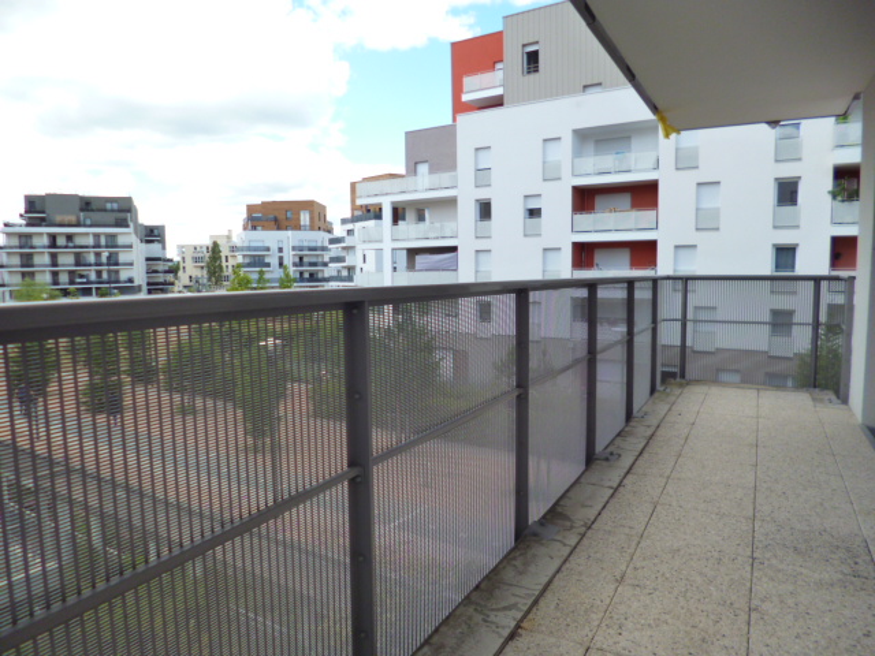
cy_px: 328
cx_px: 438
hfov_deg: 71.6
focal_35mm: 24
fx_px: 607
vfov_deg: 56.8
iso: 160
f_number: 2.5
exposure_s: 1/640
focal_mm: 4.3
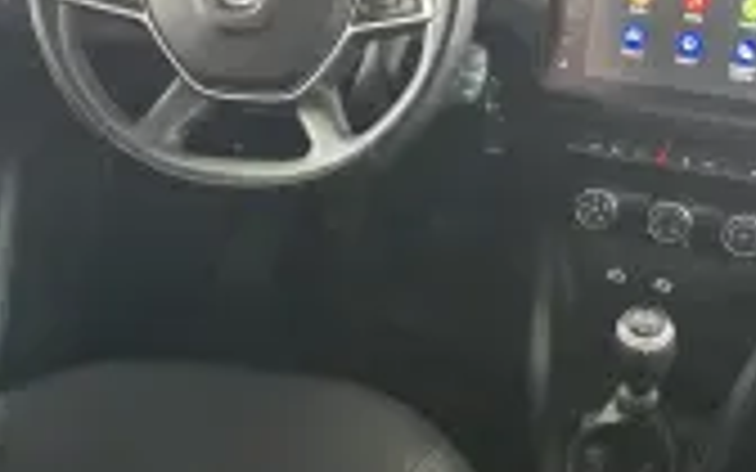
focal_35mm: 59
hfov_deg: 34.2
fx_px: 1216
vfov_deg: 22.0
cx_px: 513
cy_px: 279
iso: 500
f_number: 1.6
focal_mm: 5.96
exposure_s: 1/60
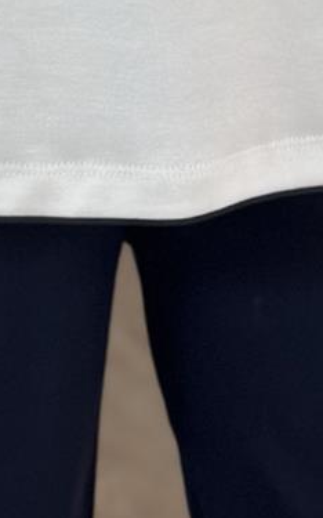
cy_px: -535
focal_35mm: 217
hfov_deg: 6.0
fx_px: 3060
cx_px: 203
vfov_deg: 9.1
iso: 80
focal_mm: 6.86
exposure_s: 1/475
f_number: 1.78
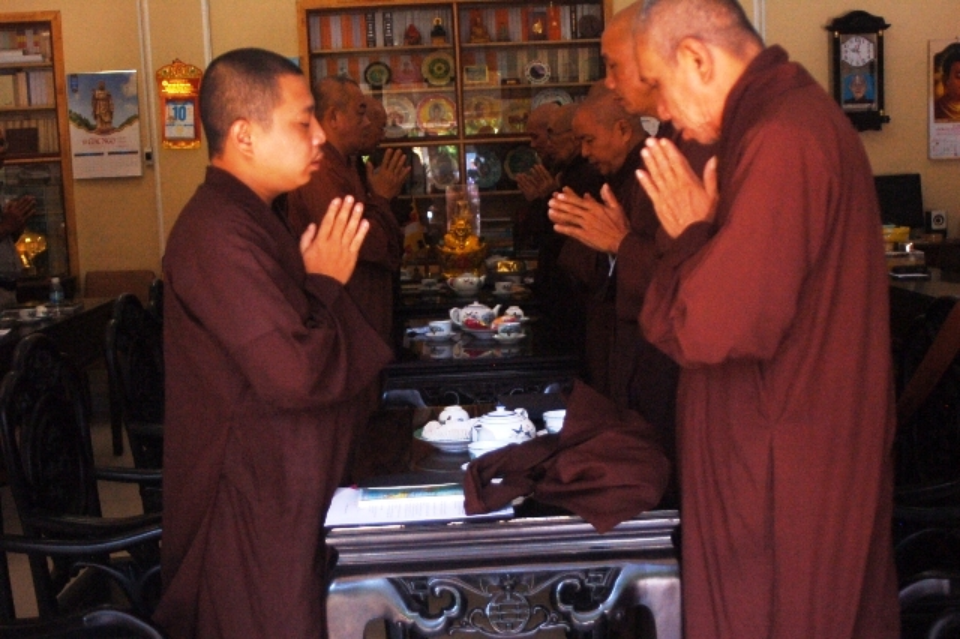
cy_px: 320
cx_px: 480
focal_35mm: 112
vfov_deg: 12.2
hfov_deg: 18.2
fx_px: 2998
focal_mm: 75
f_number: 4.5
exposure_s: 1/250
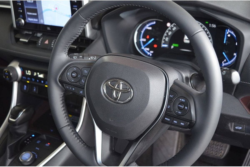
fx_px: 354
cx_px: 125
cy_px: 84
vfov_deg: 26.5
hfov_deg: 38.9
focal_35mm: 51
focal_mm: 34
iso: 1250
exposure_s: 1/60
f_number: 4.5
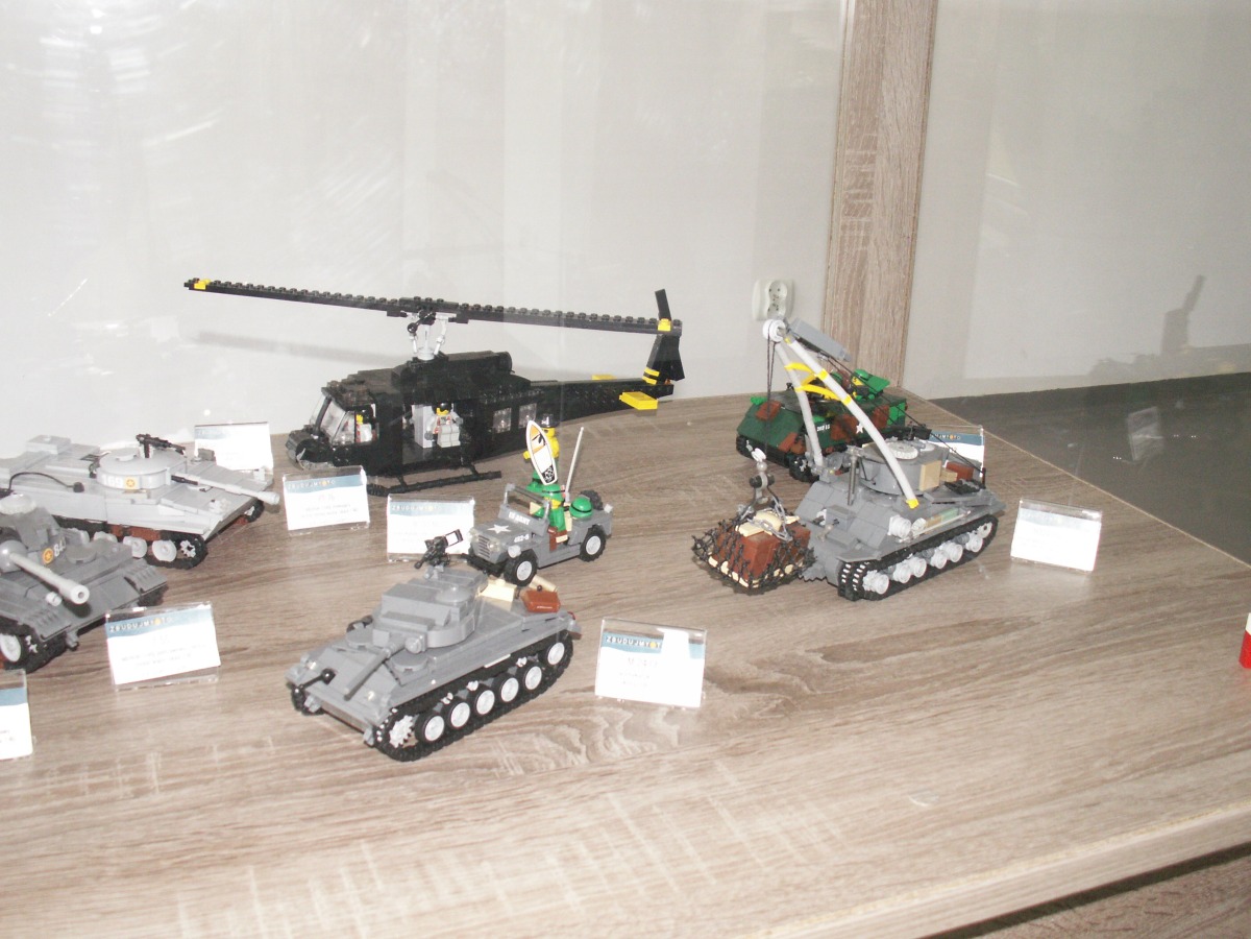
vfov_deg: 40.7
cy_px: 470
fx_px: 1265
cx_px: 626
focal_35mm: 35
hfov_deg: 52.6
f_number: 2.8
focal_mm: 5.86
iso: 160
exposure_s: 1/125
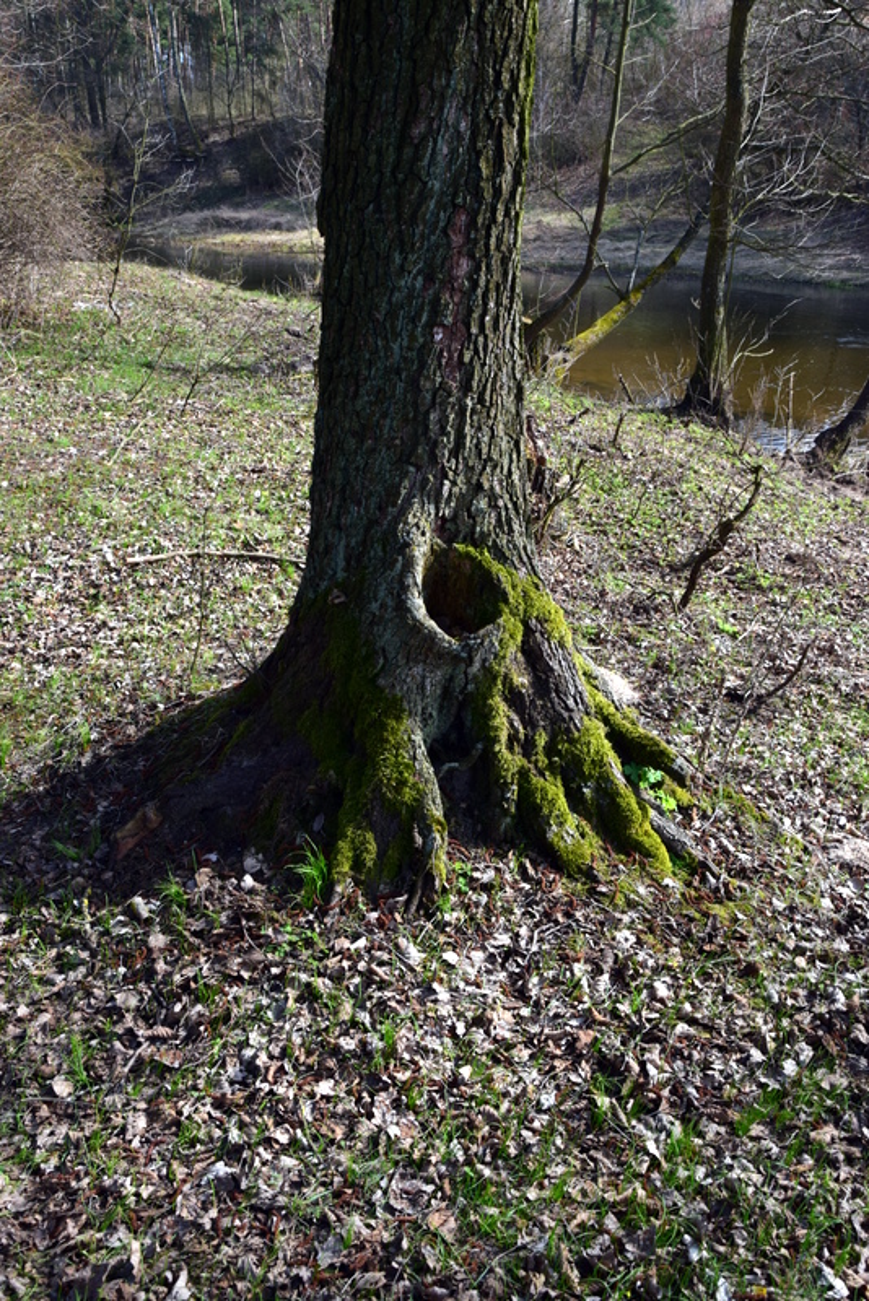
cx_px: 434
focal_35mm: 36
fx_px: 1302
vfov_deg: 53.1
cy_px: 650
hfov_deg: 36.9
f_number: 9
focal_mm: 24
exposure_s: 1/100
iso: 400
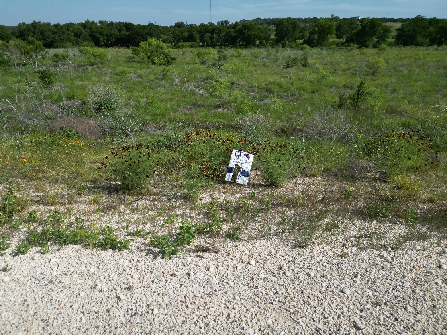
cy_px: 168
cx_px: 224
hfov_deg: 71.6
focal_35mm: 24
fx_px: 310
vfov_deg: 56.8
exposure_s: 1/5000
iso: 130
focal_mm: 6.72
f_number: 1.7
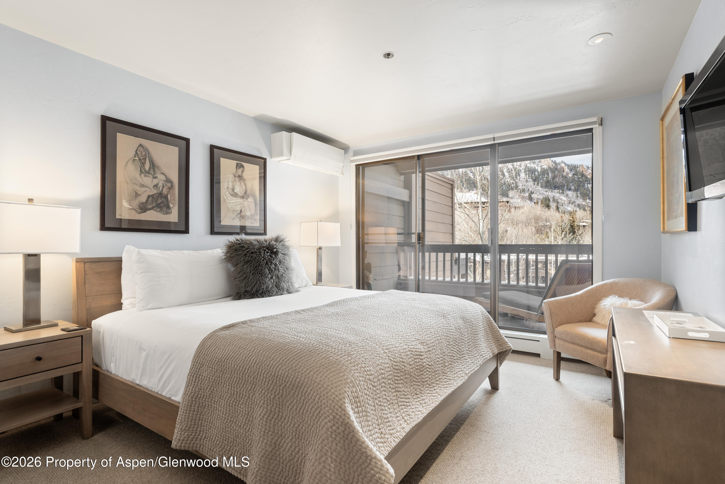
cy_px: 242
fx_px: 383
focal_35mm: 19
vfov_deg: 64.6
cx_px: 362
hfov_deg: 86.9
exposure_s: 1/8
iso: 400
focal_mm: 19
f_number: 7.1
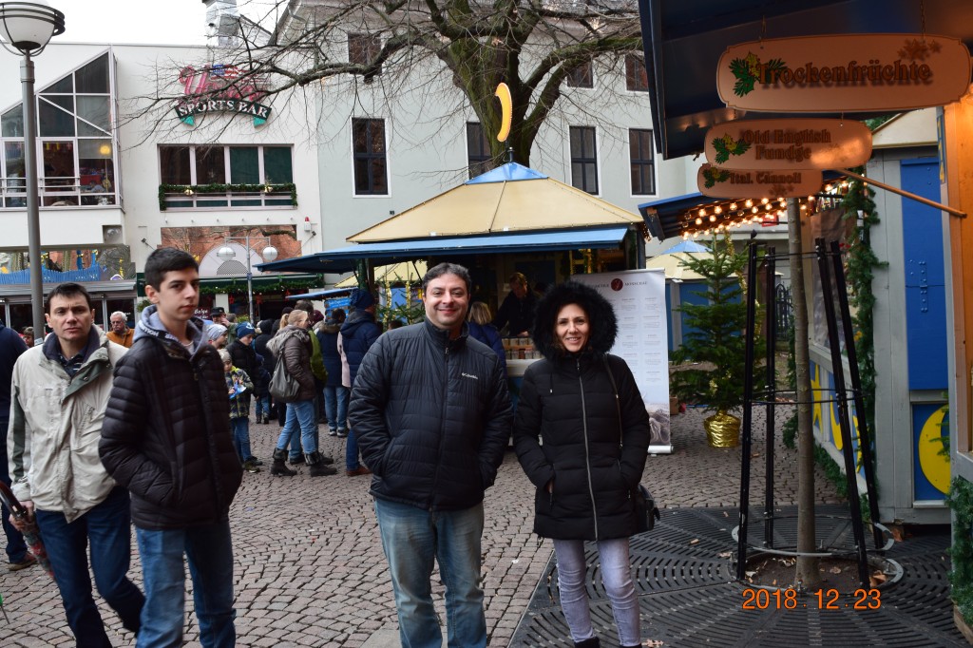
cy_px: 324
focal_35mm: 32
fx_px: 851
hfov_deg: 59.5
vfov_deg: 41.7
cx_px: 486
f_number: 8
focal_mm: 21
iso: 640
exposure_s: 1/60
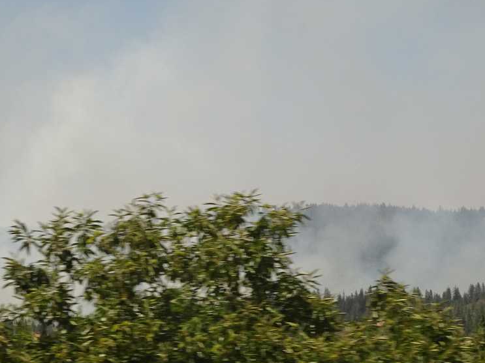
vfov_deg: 9.4
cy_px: 259
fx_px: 2199
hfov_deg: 12.6
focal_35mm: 157
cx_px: 132
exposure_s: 1/250
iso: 160
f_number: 5
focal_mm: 13.69
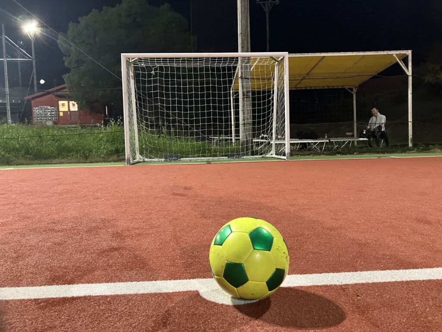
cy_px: 166
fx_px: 358
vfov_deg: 49.7
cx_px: 221
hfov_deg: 63.4
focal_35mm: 28
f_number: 1.8
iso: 400
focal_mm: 3.99
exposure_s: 1/30
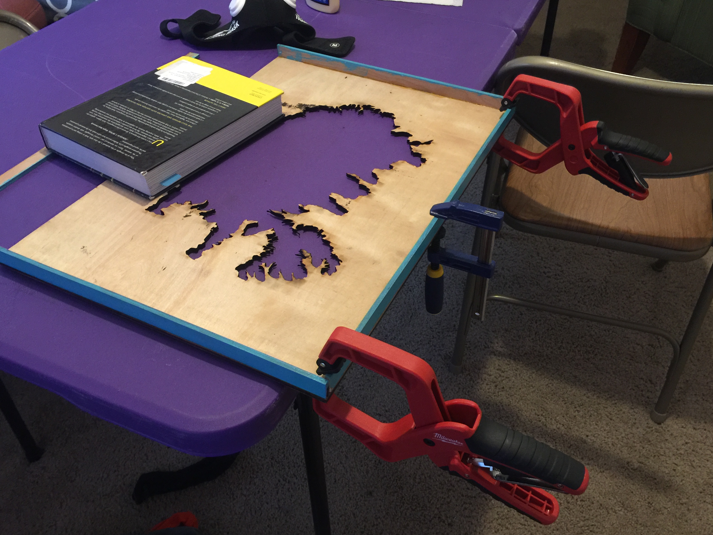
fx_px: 618
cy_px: 270
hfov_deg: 60.0
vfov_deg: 46.8
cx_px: 363
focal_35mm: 30
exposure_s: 1/10
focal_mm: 4.15
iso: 100
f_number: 2.2
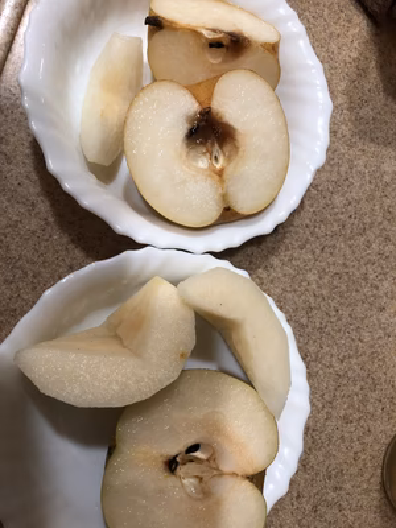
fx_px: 427
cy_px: 264
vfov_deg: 63.4
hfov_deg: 49.7
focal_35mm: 28
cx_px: 198
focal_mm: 3.99
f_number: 1.8
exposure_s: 1/17
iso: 40
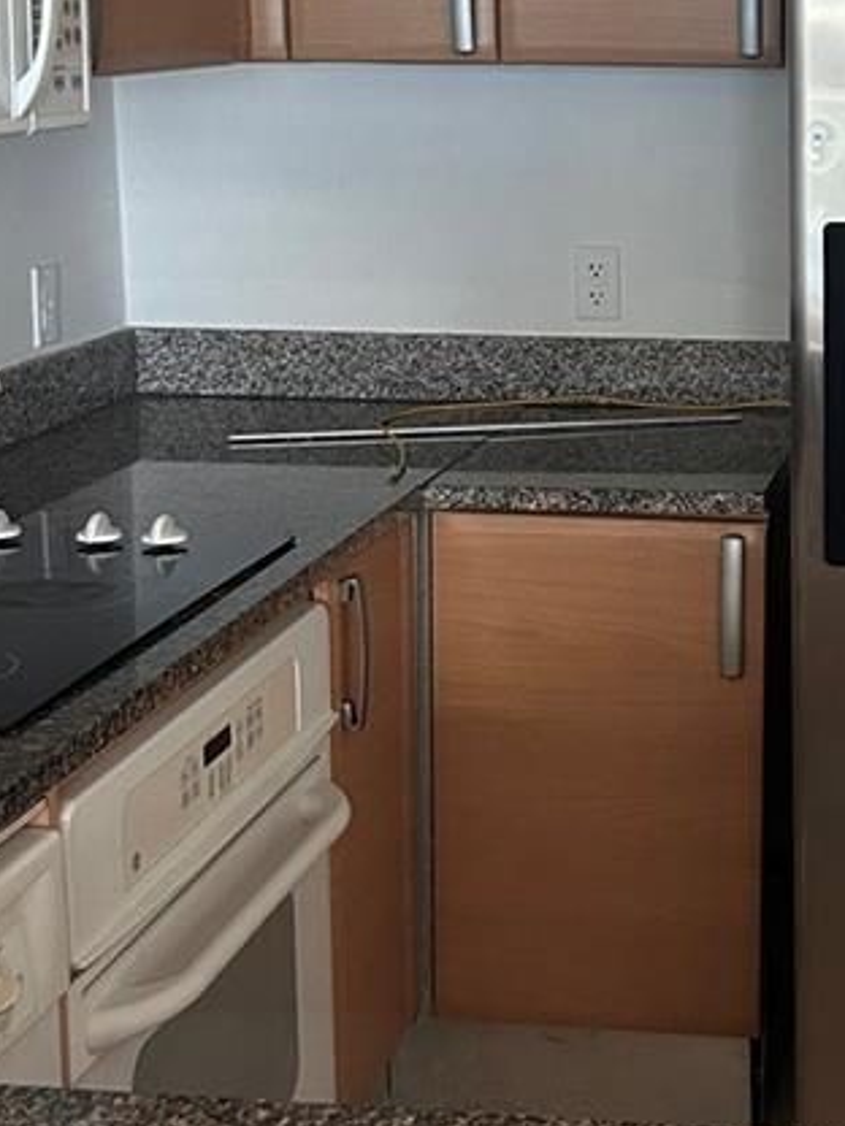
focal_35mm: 75
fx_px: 2441
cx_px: 726
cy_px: 384
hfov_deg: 19.4
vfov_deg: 25.9
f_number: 1.5
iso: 320
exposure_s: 1/60
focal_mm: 5.7
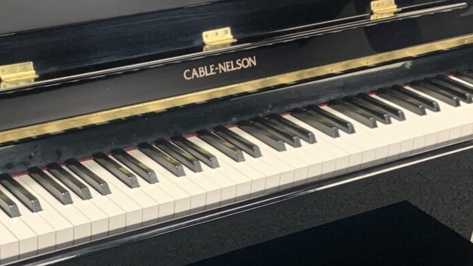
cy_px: 240
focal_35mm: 83
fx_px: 1041
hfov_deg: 25.5
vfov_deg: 14.4
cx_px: 154
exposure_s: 1/40
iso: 400
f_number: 1.8
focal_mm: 4.25
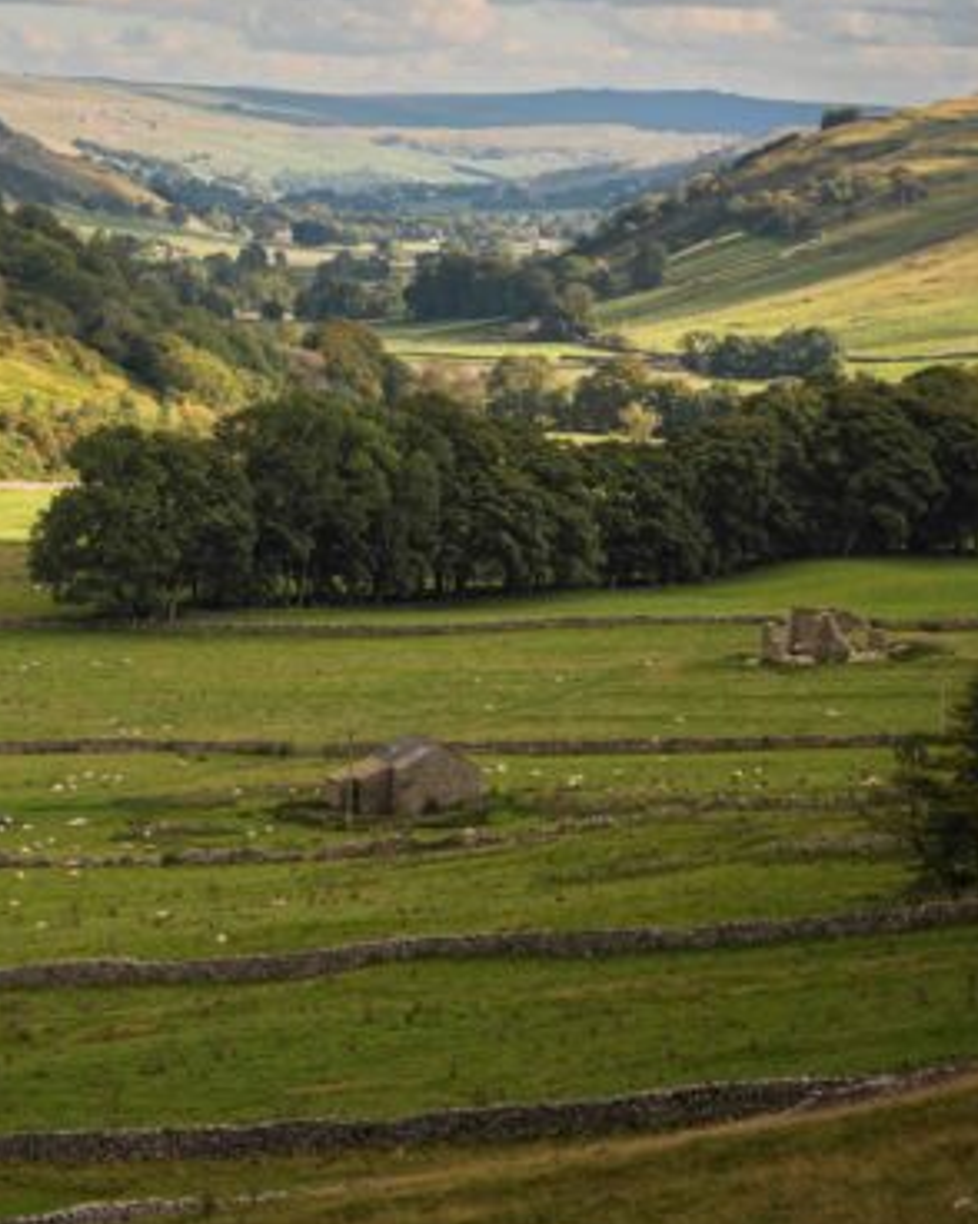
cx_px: -83
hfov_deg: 8.4
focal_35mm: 183
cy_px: 168
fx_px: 6627
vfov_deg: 10.5
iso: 200
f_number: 11
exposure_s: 1/100
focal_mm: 70
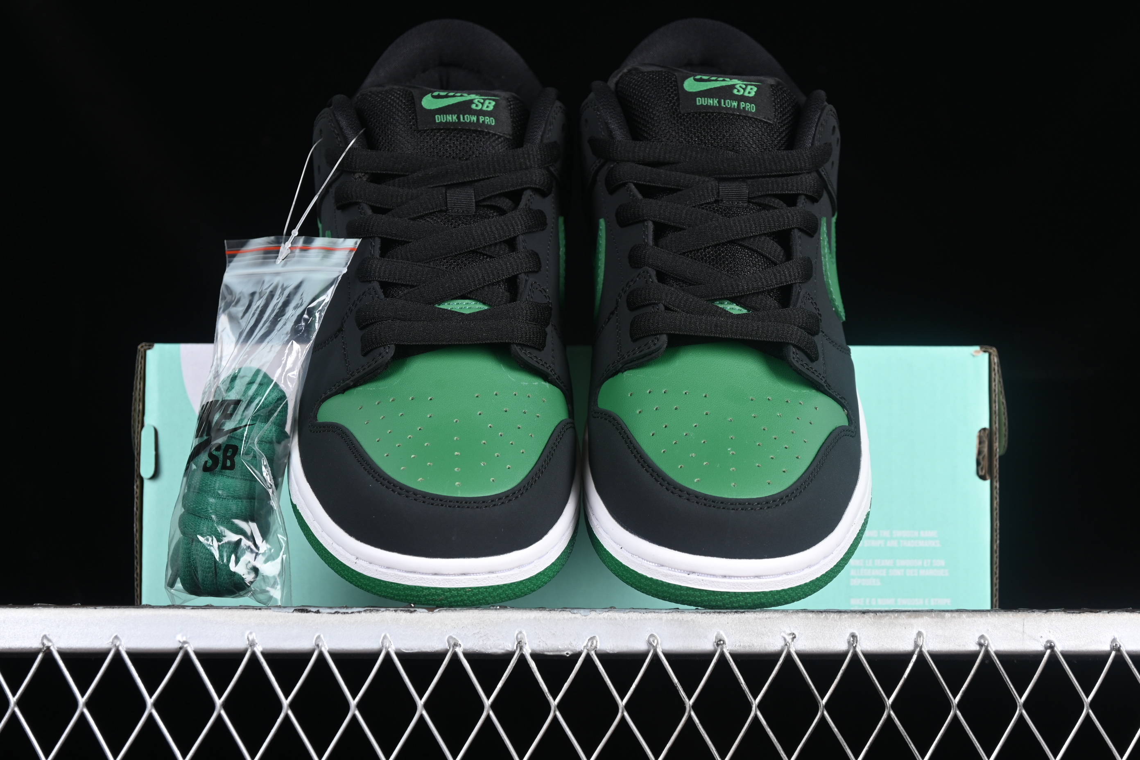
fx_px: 2375
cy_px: 380
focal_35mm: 75
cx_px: 570
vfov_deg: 18.2
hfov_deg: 27.0
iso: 160
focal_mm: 50
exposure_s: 1/60
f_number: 6.3
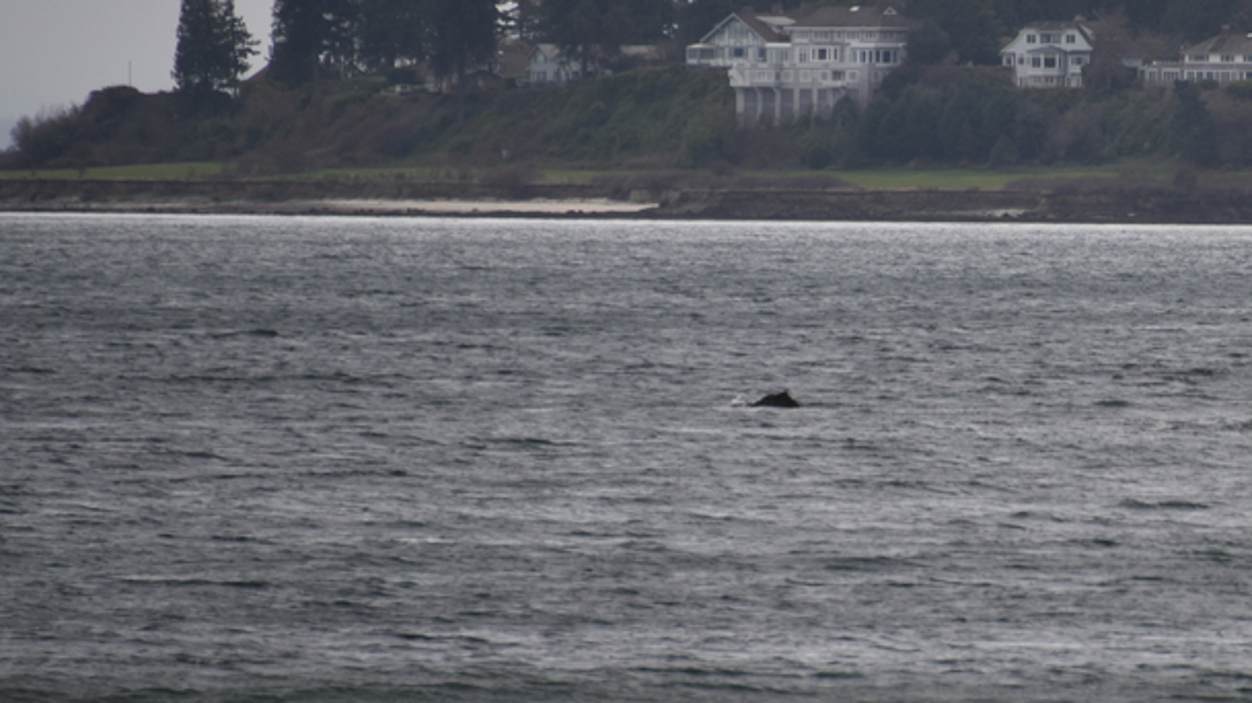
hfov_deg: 3.3
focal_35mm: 661
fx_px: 21935
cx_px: 1110
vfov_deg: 1.8
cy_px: 436
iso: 200
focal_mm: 300
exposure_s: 1/640
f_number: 5.6
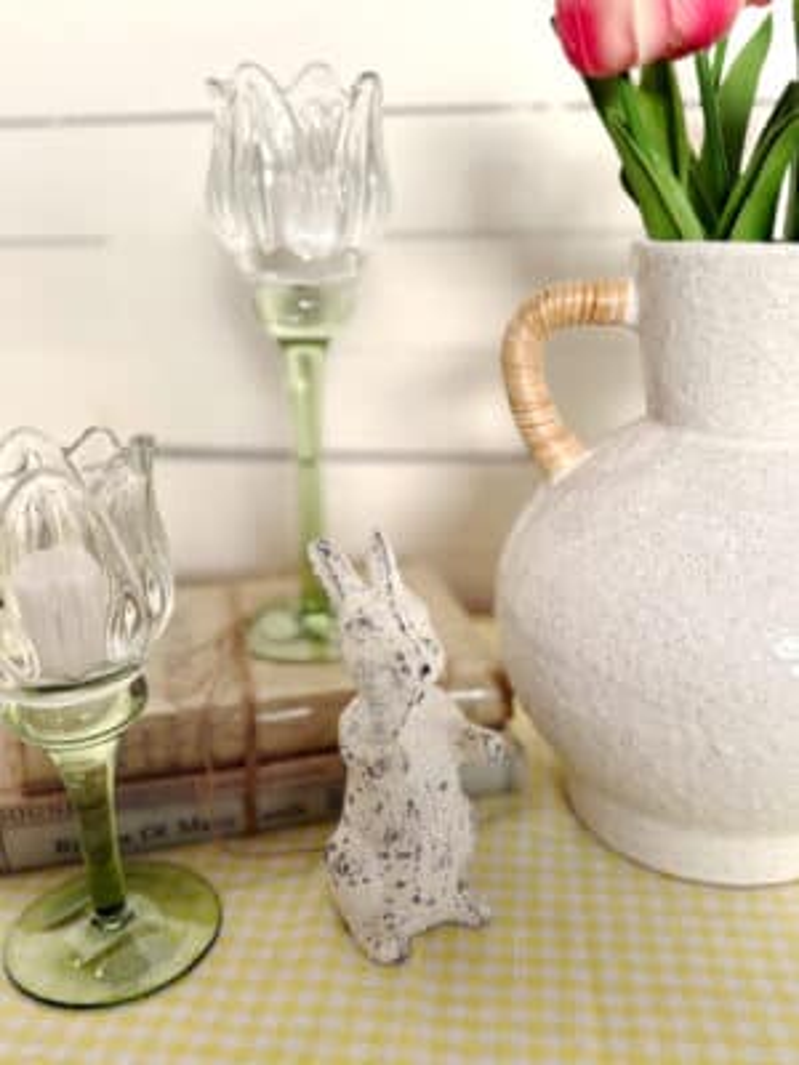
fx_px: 739
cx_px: 400
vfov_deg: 71.6
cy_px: 532
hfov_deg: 56.8
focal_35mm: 24
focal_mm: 6.76
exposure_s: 1/171
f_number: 1.78
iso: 64
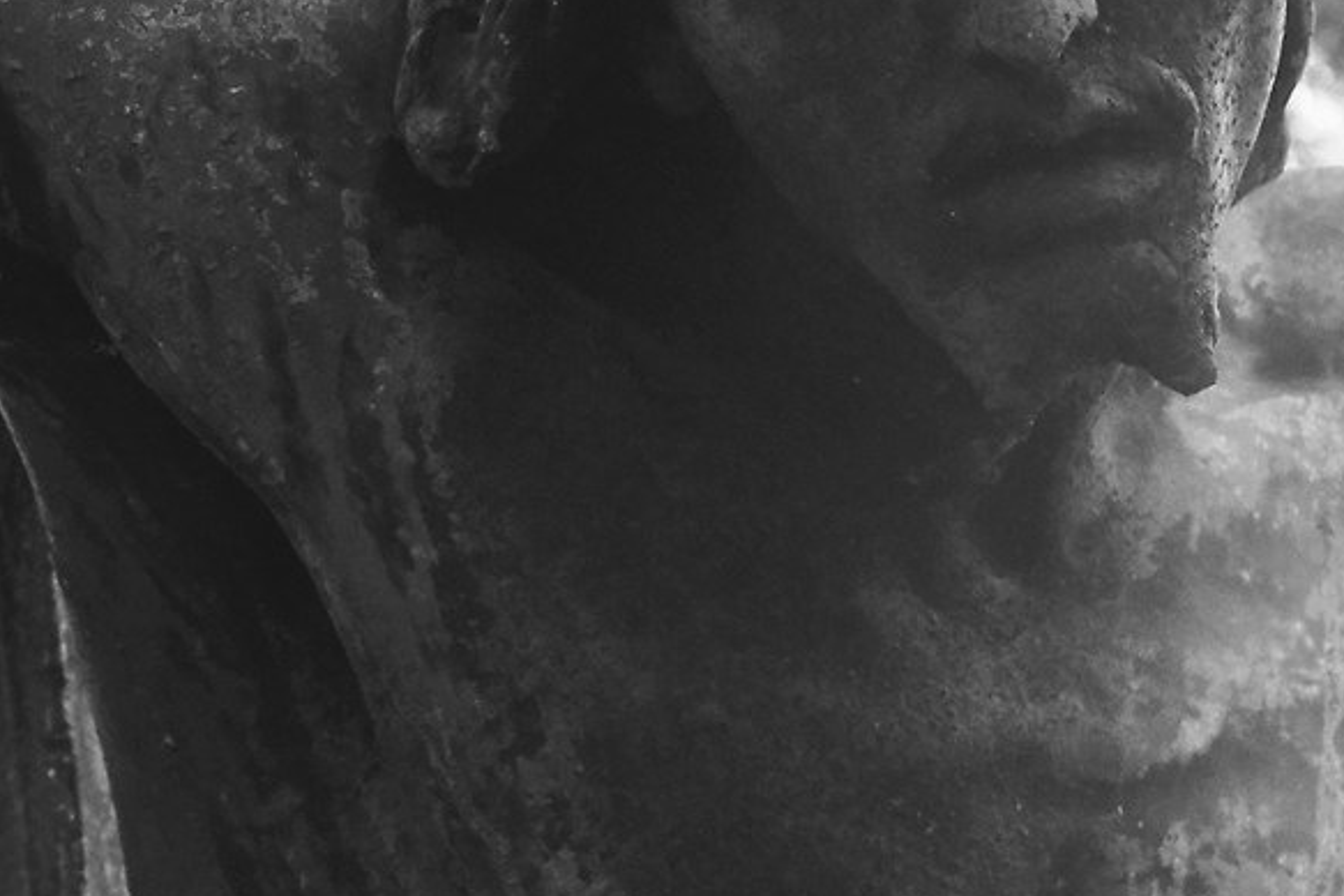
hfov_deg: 9.9
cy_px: 25
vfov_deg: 6.7
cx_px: -60
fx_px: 7692
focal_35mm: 206
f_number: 6.3
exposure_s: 1/60
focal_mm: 50
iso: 2000
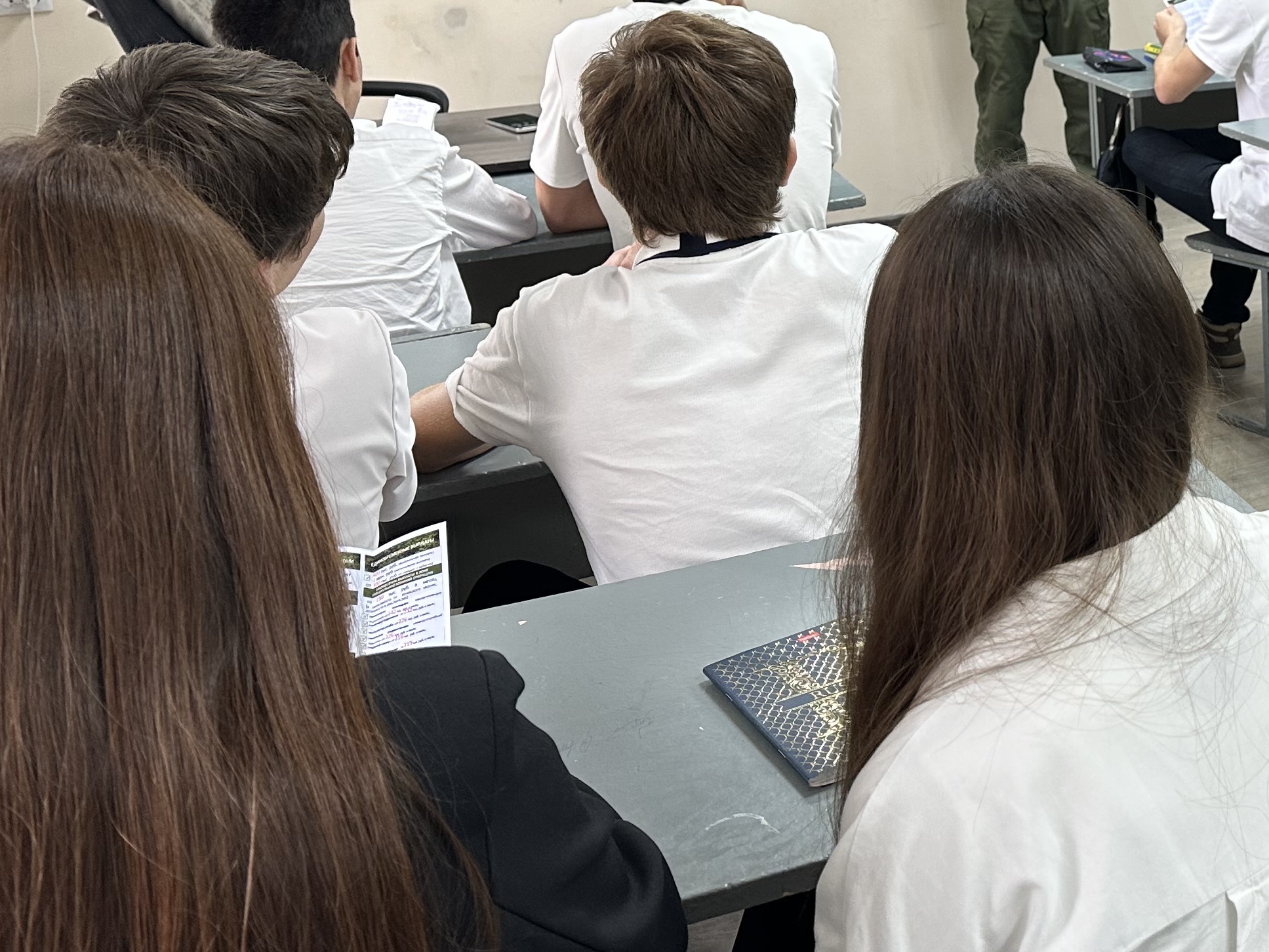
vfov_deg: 28.6
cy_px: 210
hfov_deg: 34.6
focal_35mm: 50
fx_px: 1833
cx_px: 1274
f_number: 1.78
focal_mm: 6.86
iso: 125
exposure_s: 1/50
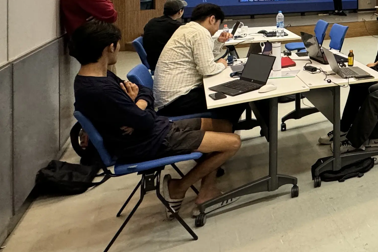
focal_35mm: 39
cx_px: 464
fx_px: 410
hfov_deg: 36.7
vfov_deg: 30.6
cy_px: -25
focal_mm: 2.22
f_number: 2.2
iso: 250
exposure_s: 1/100
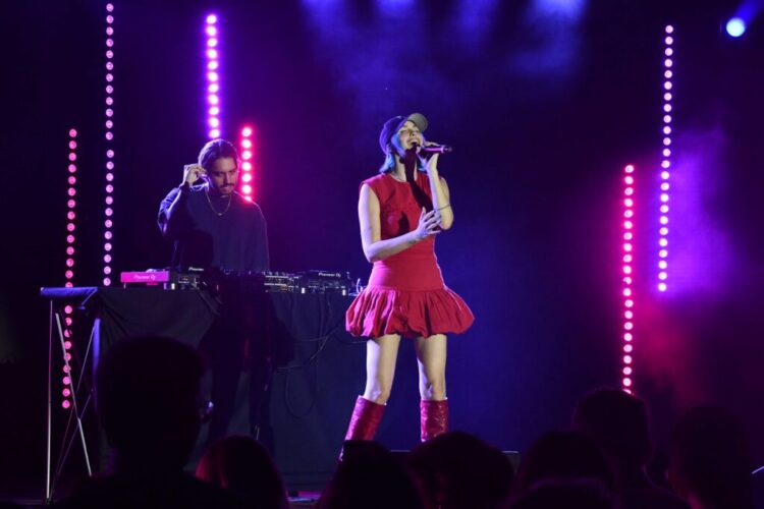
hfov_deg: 16.8
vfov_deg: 11.2
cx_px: 382
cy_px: 254
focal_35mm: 122
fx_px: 2589
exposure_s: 1/160
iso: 5000
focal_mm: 102
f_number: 14
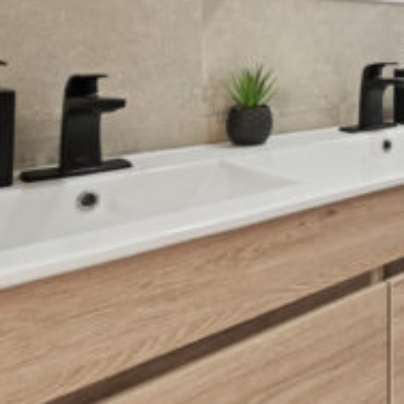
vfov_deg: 40.4
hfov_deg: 36.7
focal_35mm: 38
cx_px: 448
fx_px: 502
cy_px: 37
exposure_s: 1.6
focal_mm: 16
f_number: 8
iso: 100
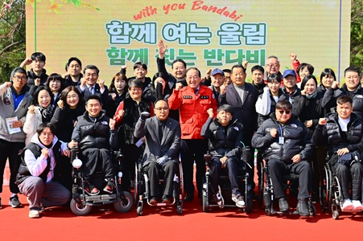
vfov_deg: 21.8
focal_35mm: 62
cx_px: 200
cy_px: 96
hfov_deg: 32.4
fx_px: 625
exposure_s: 1/833
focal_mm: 43
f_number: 4.5
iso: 100
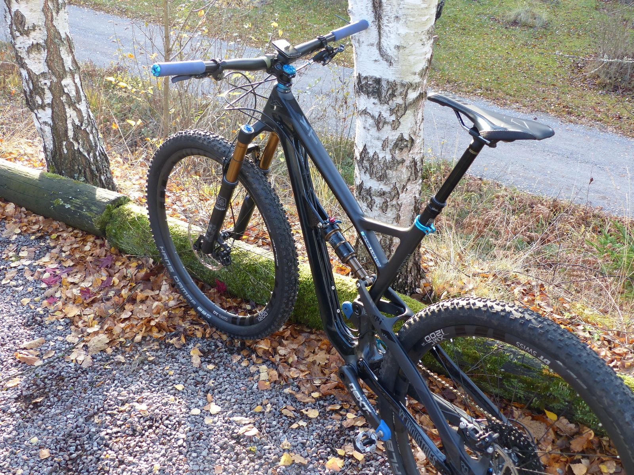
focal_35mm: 34
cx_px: 317
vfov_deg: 41.8
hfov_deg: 54.0
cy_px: 238
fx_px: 623
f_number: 2.8
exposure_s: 1/80
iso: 100
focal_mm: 6.2
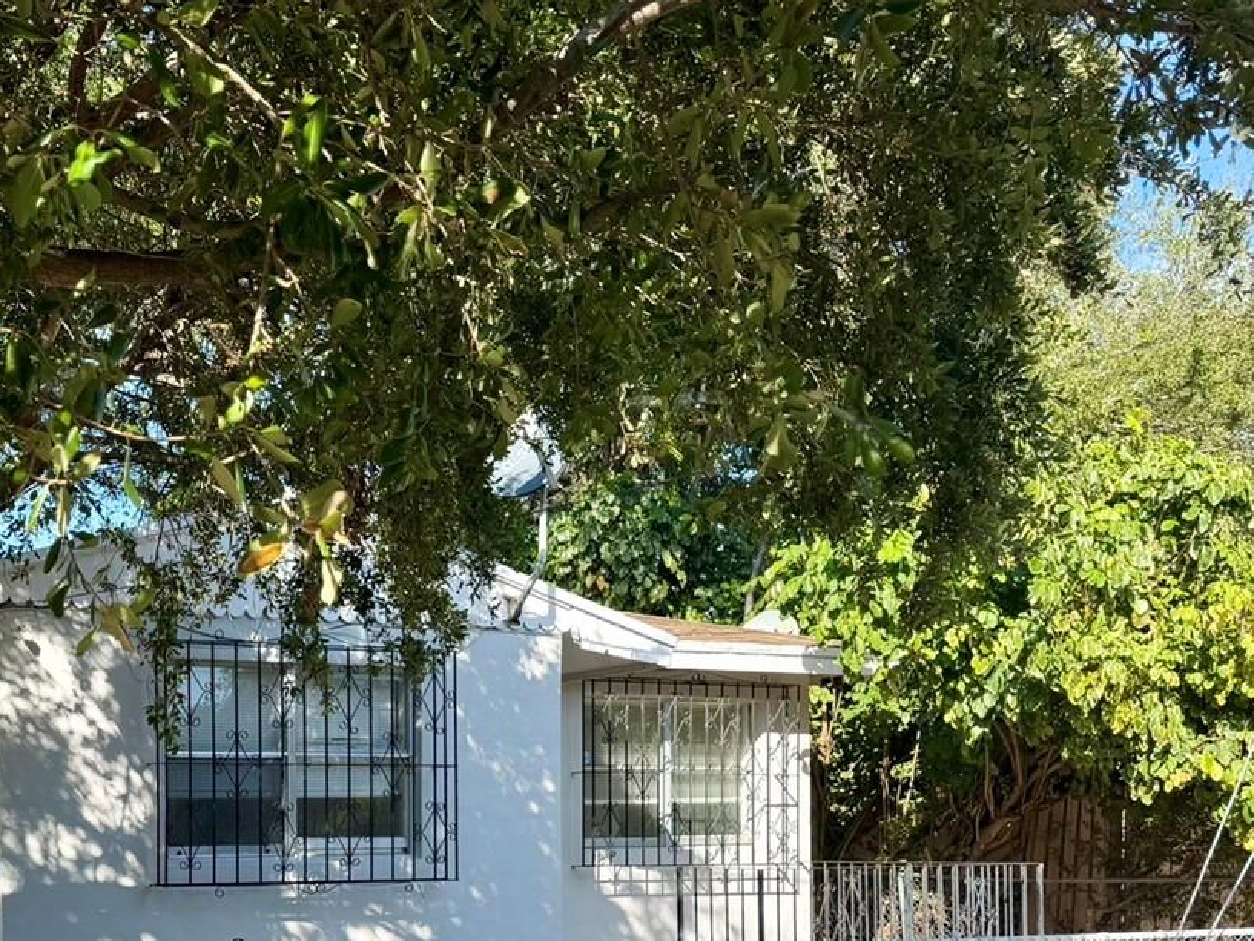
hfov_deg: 38.5
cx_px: 201
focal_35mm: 47
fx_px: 1703
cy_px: 834
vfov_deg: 29.7
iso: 100
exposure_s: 1/1553
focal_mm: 6.76
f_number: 1.78
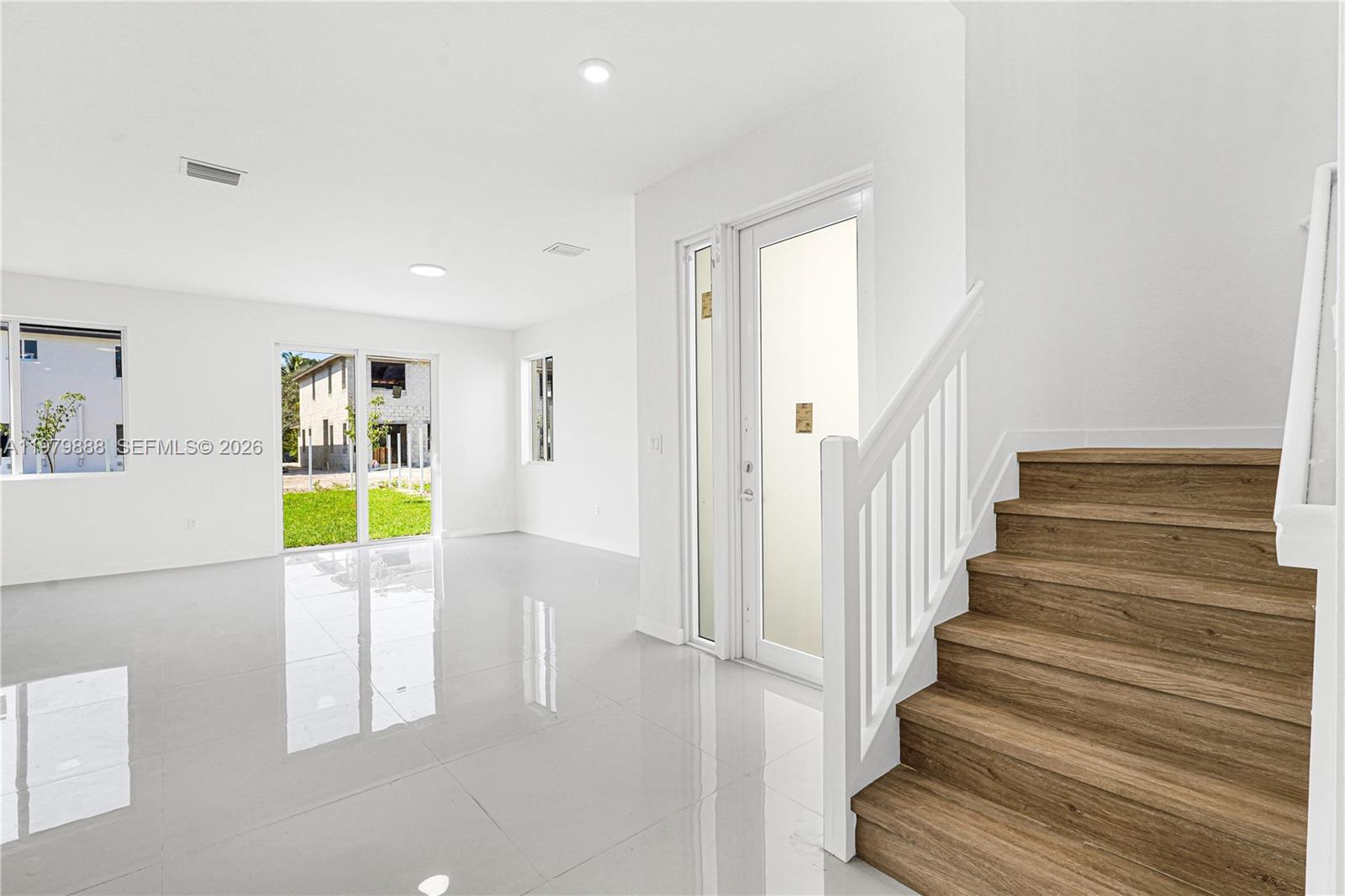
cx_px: 672
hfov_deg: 96.7
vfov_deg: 73.7
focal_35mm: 16
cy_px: 448
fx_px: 598
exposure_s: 1/30
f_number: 9
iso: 500
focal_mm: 16
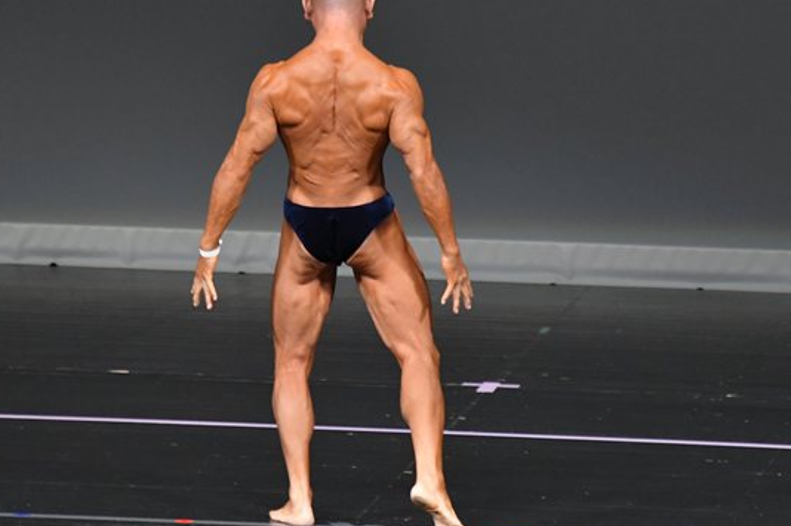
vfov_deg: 2.7
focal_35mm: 501
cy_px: 212
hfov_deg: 4.1
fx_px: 10998
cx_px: 393
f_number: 5.6
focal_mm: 230
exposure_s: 1/400
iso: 4000
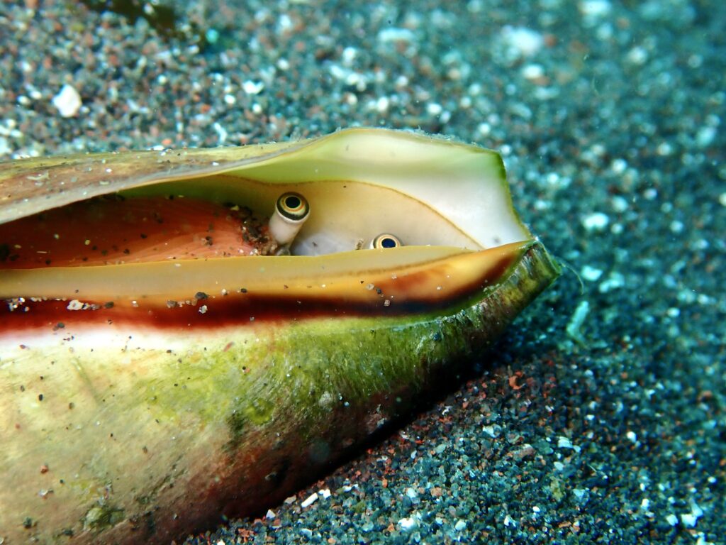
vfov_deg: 14.8
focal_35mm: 100
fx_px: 2097
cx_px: 363
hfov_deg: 19.6
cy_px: 272
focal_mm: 18
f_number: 6.3
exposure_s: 1/200
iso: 200
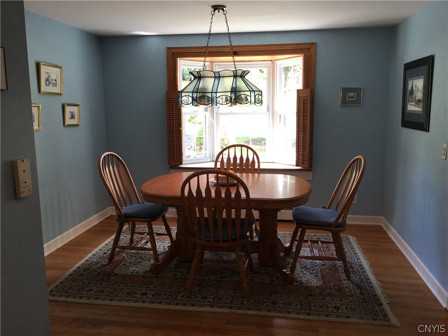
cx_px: 224
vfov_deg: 48.2
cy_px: 168
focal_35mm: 29
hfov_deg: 61.7
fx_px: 375
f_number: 2.2
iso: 25
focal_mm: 4.15
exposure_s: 1/30
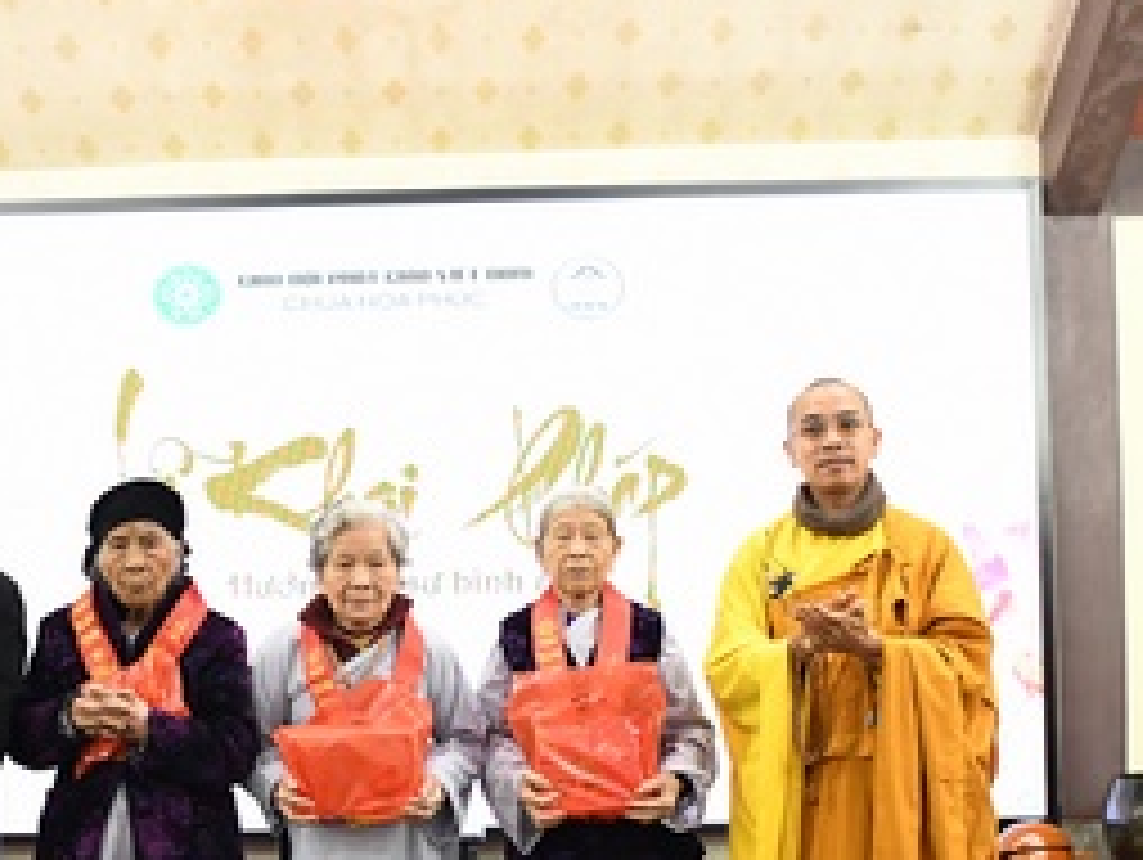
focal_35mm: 59
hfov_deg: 32.3
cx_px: 356
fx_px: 1950
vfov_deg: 24.7
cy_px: 583
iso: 3200
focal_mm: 24
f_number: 2.8
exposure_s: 1/160
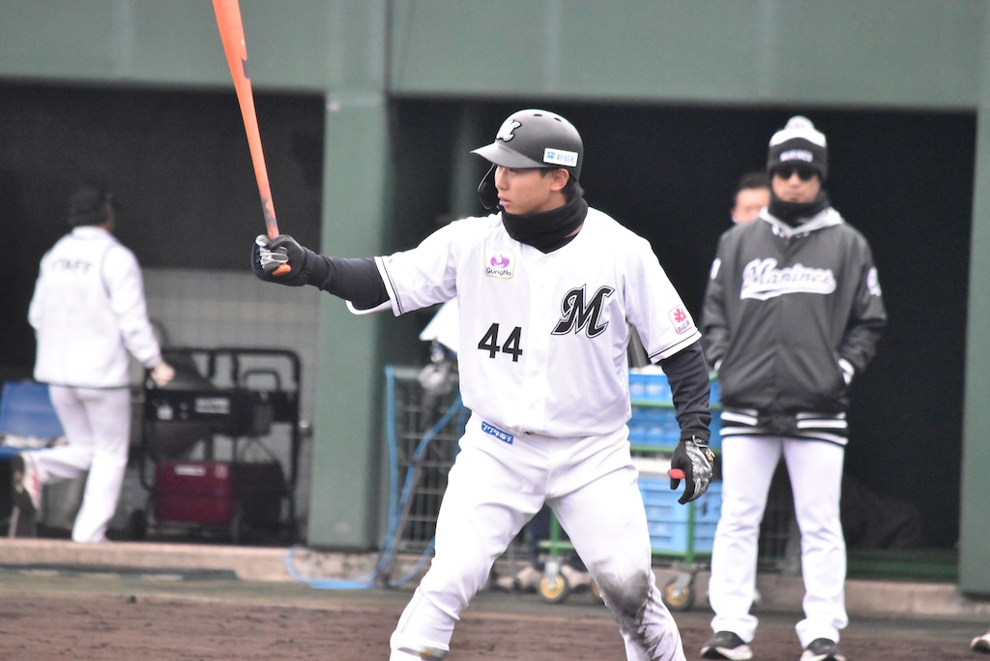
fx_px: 12376
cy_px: 330
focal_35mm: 450
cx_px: 495
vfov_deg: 3.1
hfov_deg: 4.6
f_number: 7.1
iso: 10000
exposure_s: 1/3200
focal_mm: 300
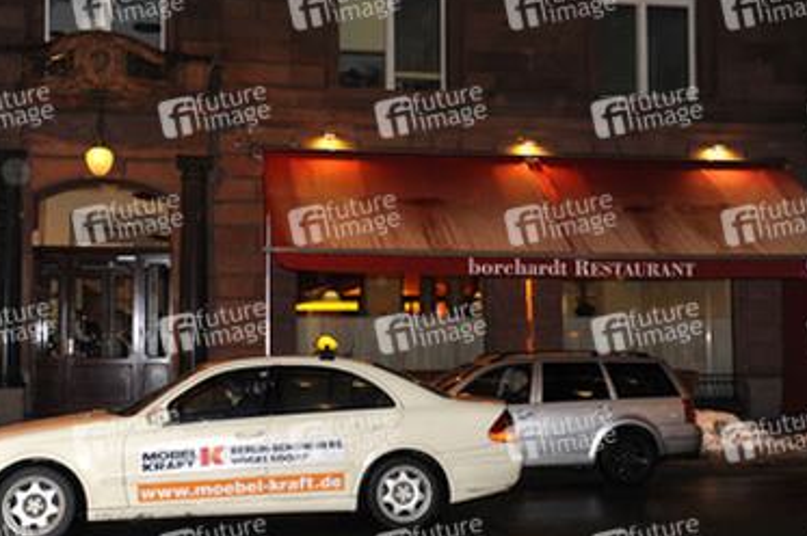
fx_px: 1030
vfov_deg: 29.2
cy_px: 274
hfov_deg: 42.7
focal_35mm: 46
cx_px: 373
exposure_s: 1/50
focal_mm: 38
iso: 1600
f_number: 4
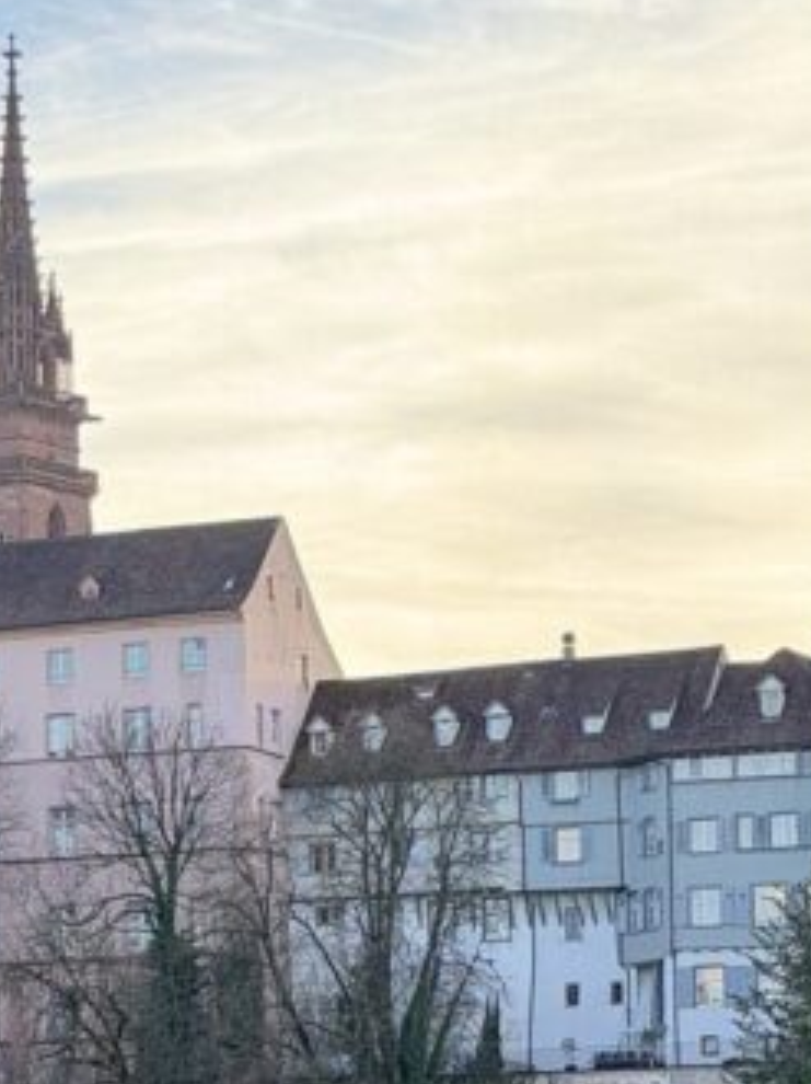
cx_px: 66
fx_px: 4660
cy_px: 828
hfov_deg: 9.9
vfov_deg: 13.2
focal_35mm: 149
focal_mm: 6.76
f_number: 1.8
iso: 100
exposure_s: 1/640
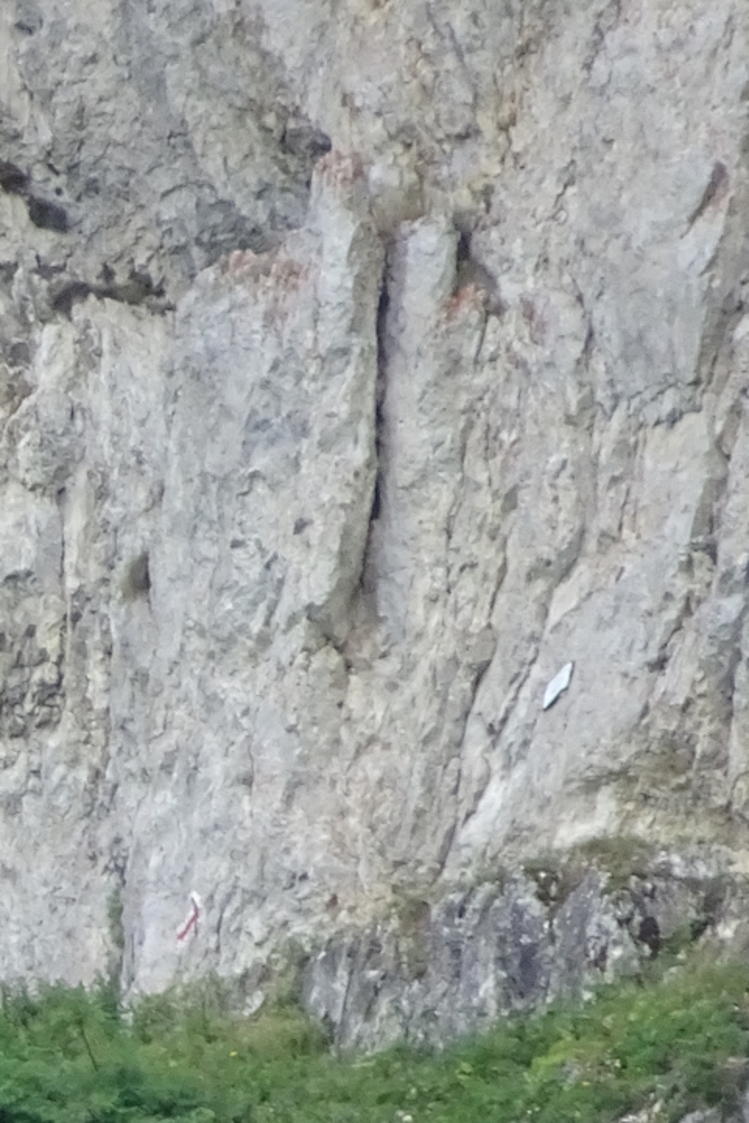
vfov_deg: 1.3
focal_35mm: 1620
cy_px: 950
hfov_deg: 0.8
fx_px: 50529
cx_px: -589
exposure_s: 1/250
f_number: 6.3
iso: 320
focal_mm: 99.92
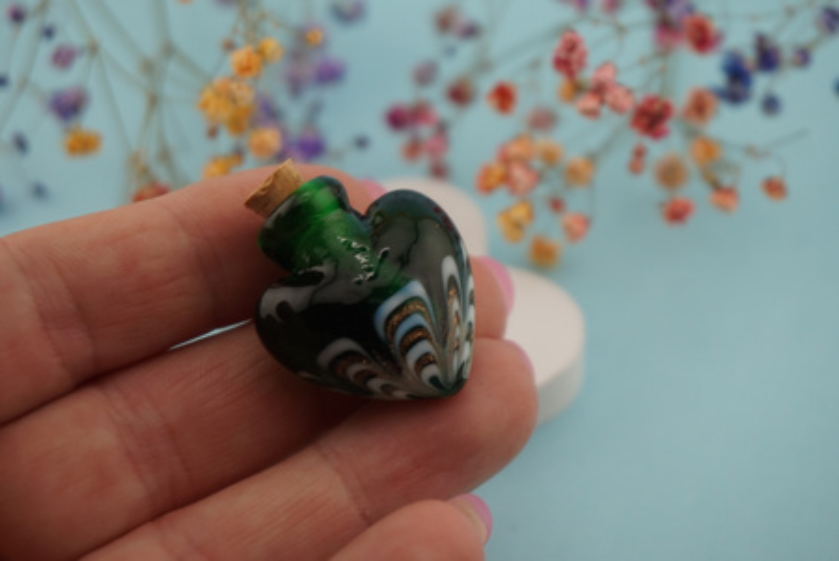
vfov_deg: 21.1
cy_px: 280
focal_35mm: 64
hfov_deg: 31.2
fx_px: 1505
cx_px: 420
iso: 125
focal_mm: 43
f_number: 5.6
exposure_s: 1/80
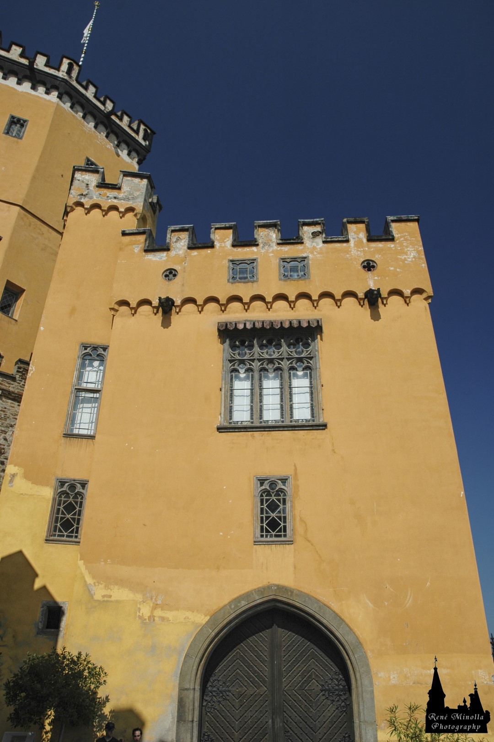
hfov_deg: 47.9
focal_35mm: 27
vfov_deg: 67.4
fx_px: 557
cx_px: 247
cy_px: 371
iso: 200
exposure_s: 1/320
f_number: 9
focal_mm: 18
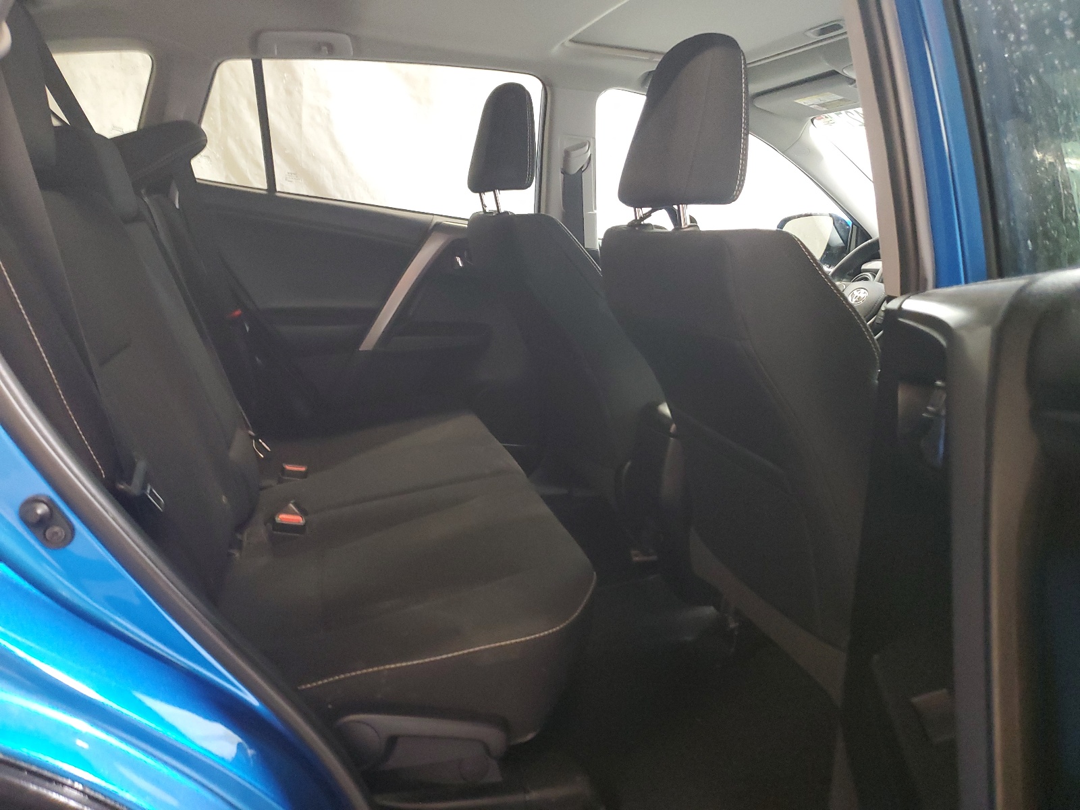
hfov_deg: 67.3
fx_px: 811
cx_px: 540
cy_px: 405
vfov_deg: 53.1
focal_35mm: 26
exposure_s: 1/20
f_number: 1.5
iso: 303
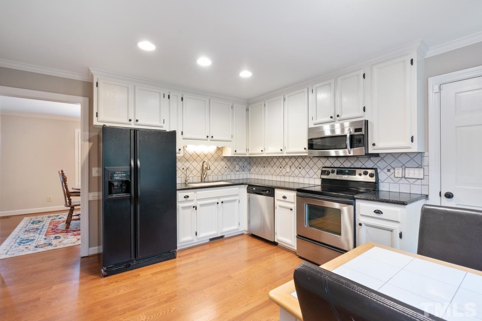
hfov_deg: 96.7
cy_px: 160
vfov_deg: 73.7
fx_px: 214
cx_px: 241
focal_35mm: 16
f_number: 11
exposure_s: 1/3
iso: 800
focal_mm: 16
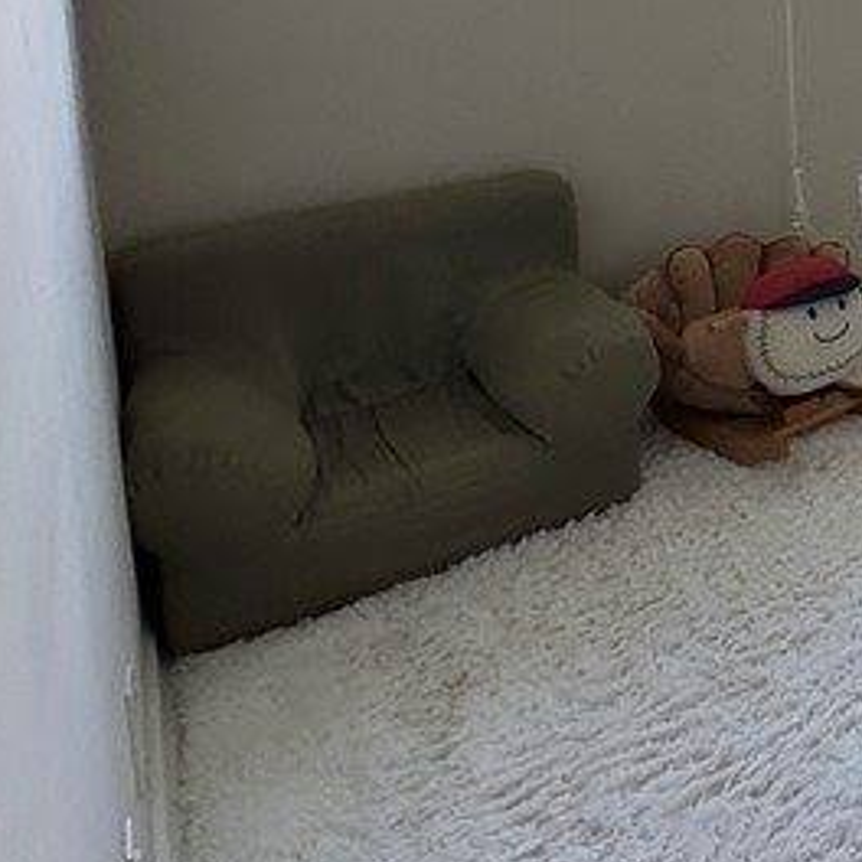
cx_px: 1495
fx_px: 1352
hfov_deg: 22.8
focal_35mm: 48
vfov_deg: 31.0
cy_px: -111
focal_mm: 2.22
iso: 250
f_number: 2.2
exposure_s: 1/60
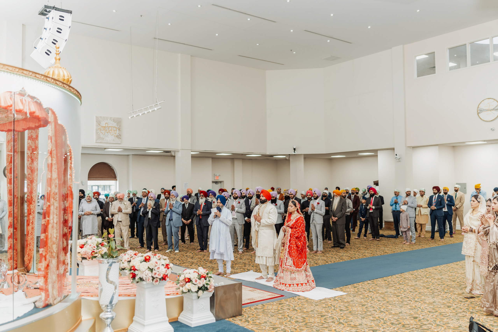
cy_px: 166
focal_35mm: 35
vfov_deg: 37.9
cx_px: 249
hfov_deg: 54.4
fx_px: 484
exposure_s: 1/200
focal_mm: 35
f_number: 1.4
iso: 250
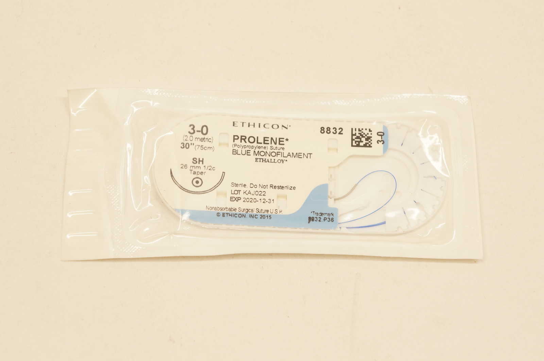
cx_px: 272
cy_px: 180
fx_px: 1245
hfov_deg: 24.6
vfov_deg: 16.5
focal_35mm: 82
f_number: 6.3
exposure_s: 1/80
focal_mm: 55
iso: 400
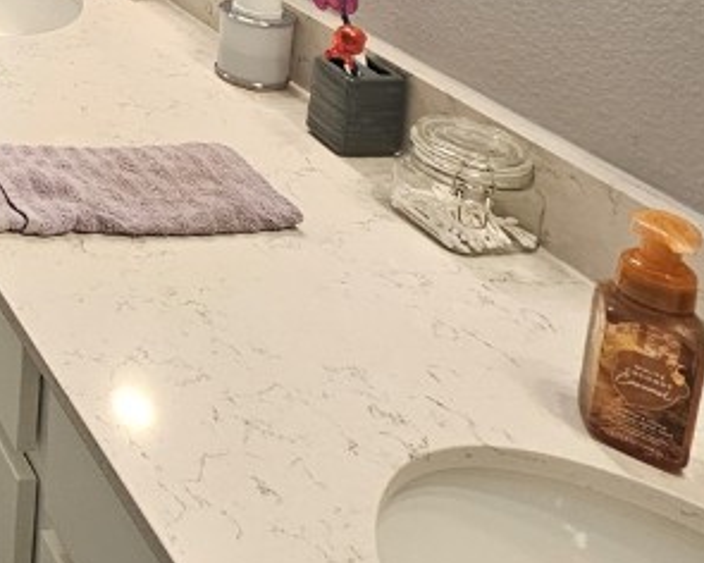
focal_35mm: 44
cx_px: -365
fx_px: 917
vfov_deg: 26.9
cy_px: -224
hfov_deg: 27.7
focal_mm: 2.2
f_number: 2.2
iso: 125
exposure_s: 1/60
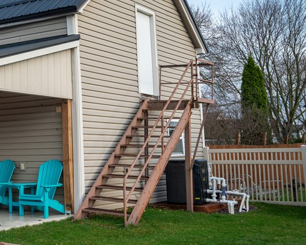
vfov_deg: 25.2
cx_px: -5
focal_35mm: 60
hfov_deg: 29.3
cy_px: 80
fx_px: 543
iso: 160
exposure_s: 1/160
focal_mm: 30
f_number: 7.1
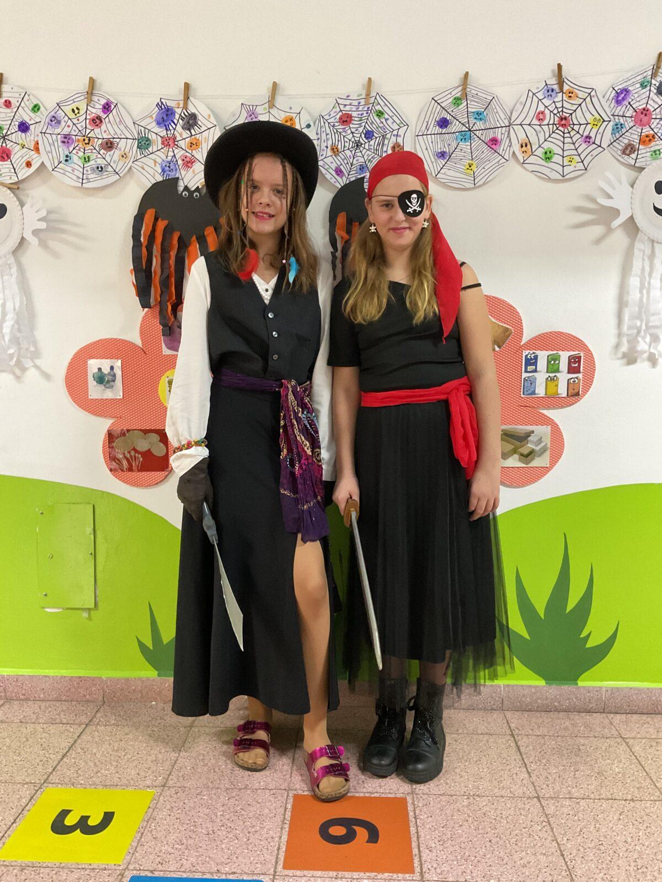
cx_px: 331
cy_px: 441
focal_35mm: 29
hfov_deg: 48.2
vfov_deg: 61.7
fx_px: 739
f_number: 1.8
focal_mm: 3
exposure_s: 1/25
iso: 250
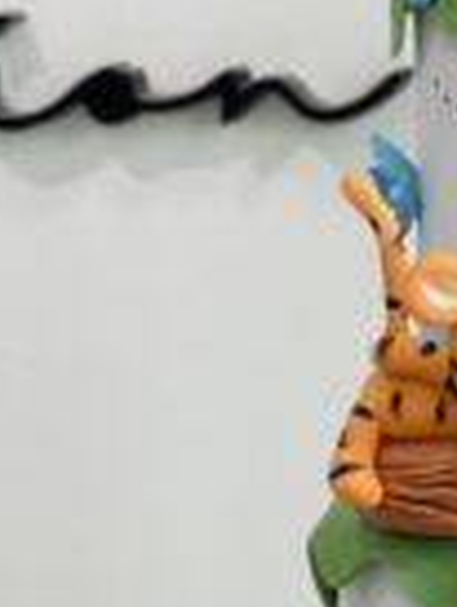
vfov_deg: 7.9
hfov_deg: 5.9
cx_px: 674
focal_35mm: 249
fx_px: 4376
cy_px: 352
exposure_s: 1/100
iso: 160
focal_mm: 7.5
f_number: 2.2
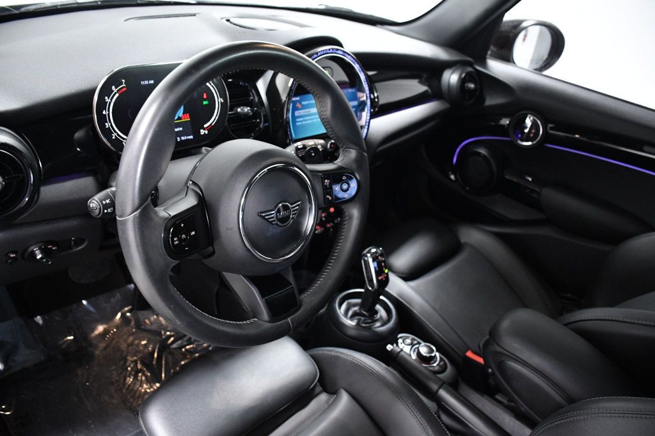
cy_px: 218
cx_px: 328
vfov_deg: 47.9
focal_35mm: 27
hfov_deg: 67.4
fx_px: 491
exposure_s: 1/80
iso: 2500
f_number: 4.5
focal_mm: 18
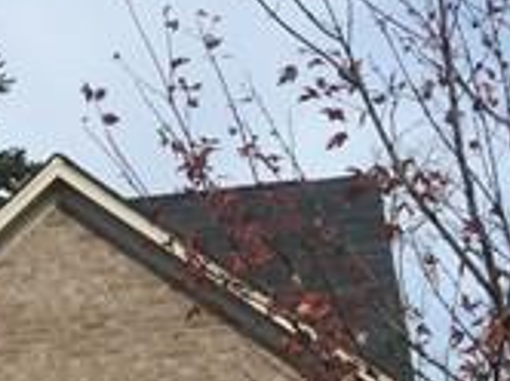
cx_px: -584
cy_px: 796
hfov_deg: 10.1
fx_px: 2633
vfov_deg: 7.9
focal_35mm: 179
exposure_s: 1/1799
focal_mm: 4.15
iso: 32
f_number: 2.2
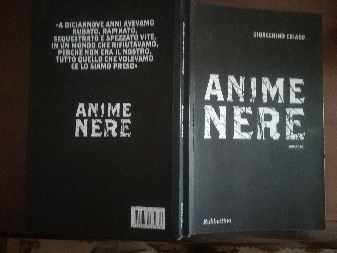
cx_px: 168
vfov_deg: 53.1
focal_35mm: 26
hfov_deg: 67.3
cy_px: 126
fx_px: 253
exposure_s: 1/14.3
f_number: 2.2
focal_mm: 3.83
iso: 1250
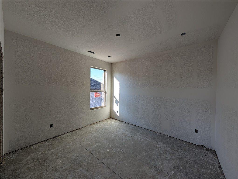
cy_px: 90
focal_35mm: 12
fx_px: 83
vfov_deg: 94.6
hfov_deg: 110.5
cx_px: 119
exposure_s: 1/651
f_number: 1.7
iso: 62
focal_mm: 2.02
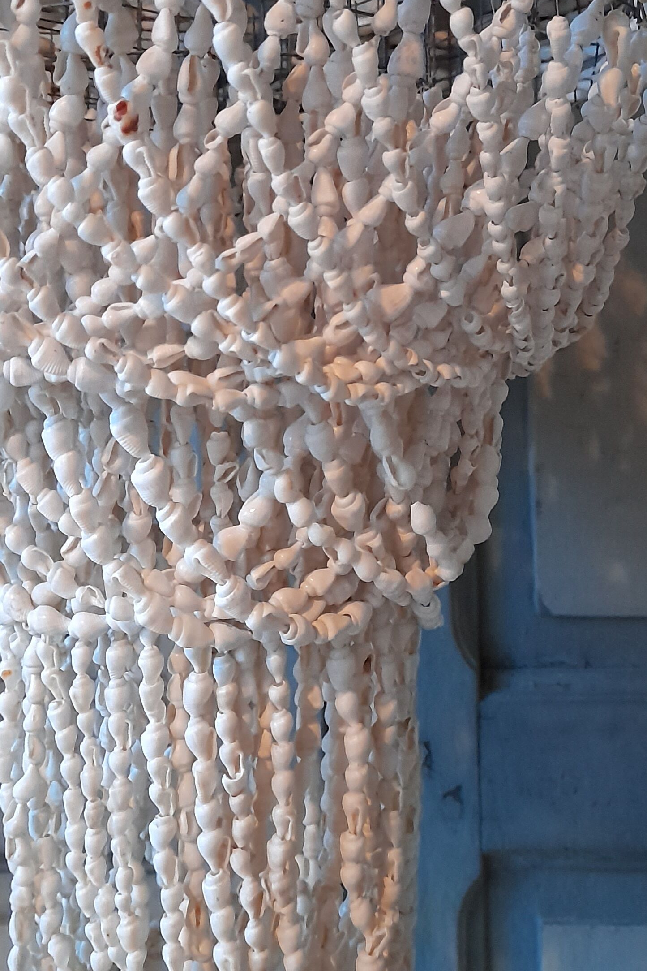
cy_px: 325
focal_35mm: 48
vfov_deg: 40.6
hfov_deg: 28.0
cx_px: 378
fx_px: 1294
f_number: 2
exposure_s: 1/20
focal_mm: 4.6
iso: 1000
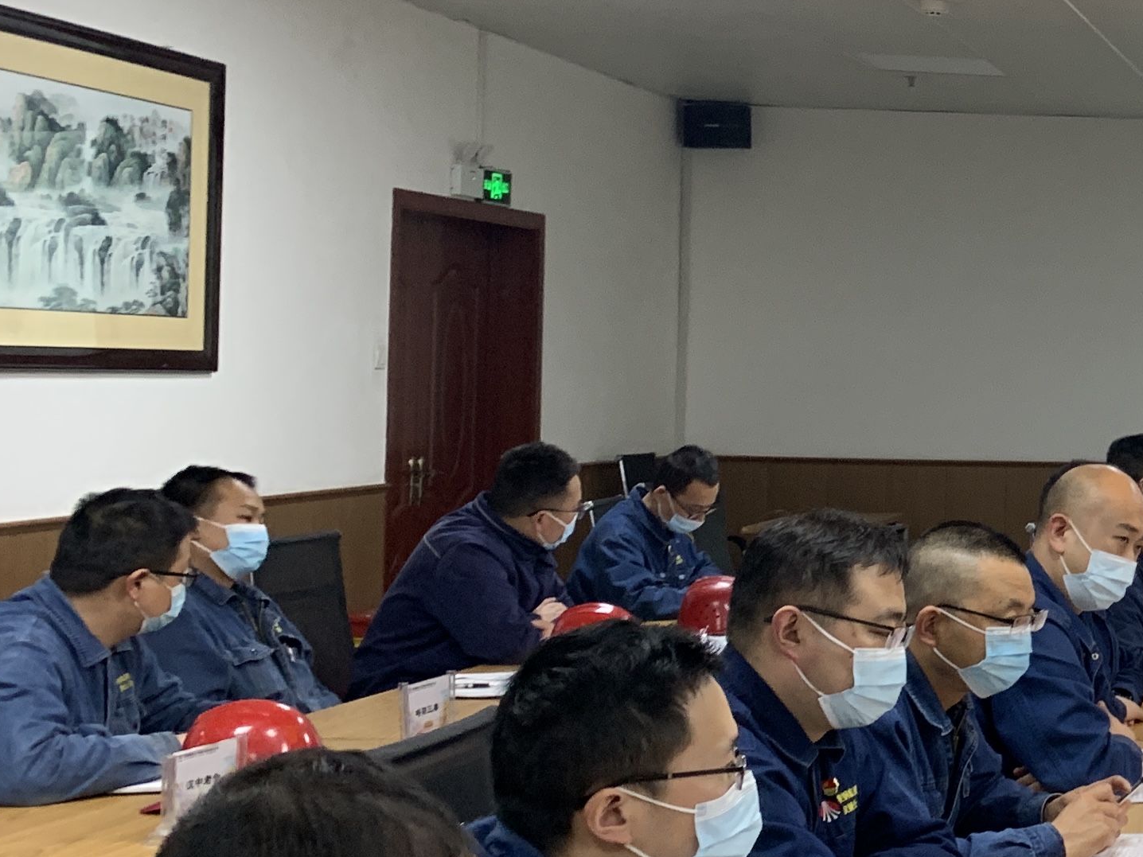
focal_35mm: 73
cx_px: 1595
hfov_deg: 22.9
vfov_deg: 20.2
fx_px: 2410
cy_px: 395
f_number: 1.8
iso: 125
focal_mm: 4.25
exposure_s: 1/60
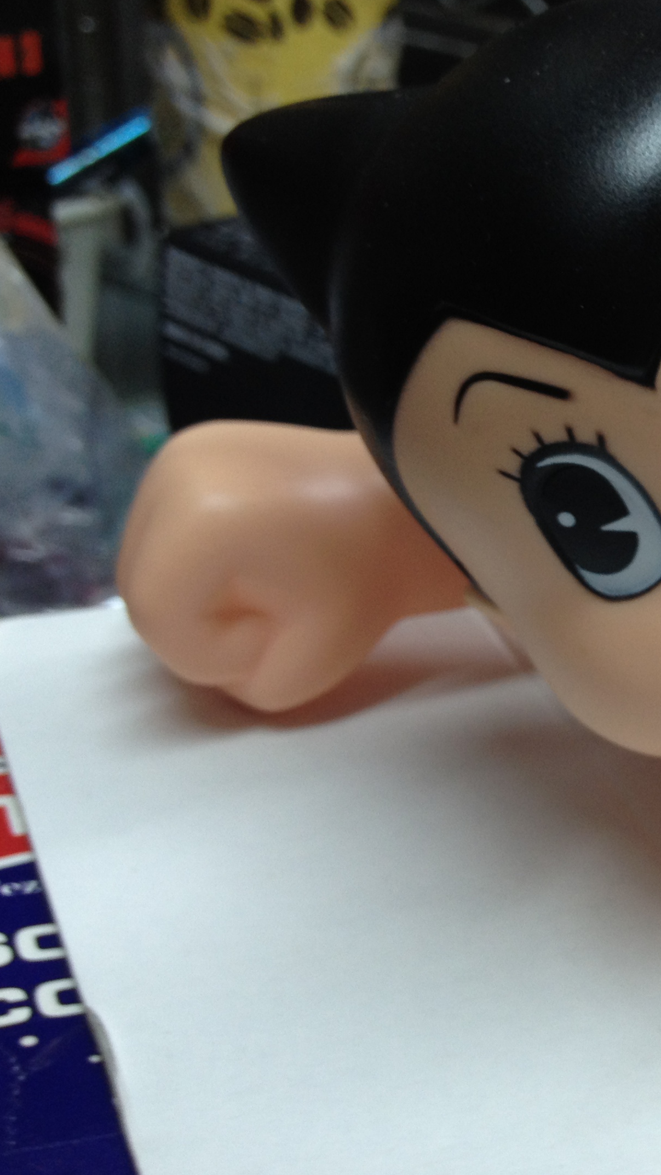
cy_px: 592
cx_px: 857
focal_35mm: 58
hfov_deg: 19.2
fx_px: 1807
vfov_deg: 36.0
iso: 64
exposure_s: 1/20
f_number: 2.4
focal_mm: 4.28
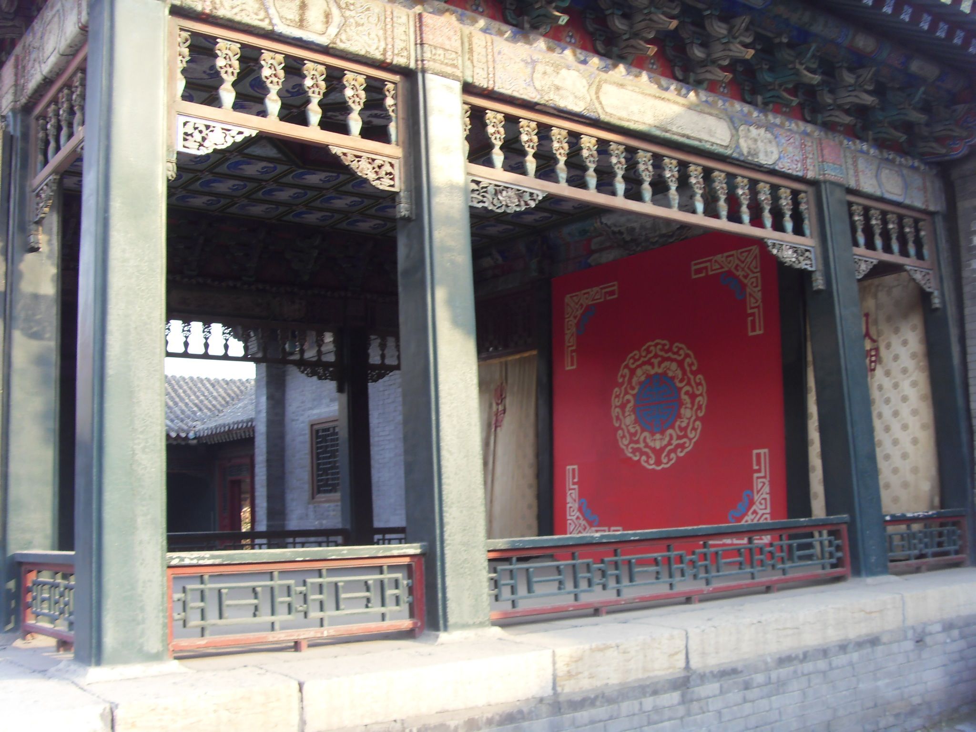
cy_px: 366
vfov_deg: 36.8
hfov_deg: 47.9
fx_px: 1100
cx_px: 488
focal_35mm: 39
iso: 100
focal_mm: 6.6
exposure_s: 1/90
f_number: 3.5
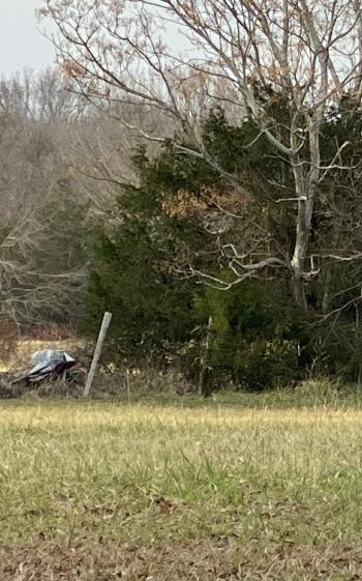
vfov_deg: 7.1
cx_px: 683
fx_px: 4663
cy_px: 141
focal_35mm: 295
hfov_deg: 4.4
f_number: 2
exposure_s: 1/761
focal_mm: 6
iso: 20
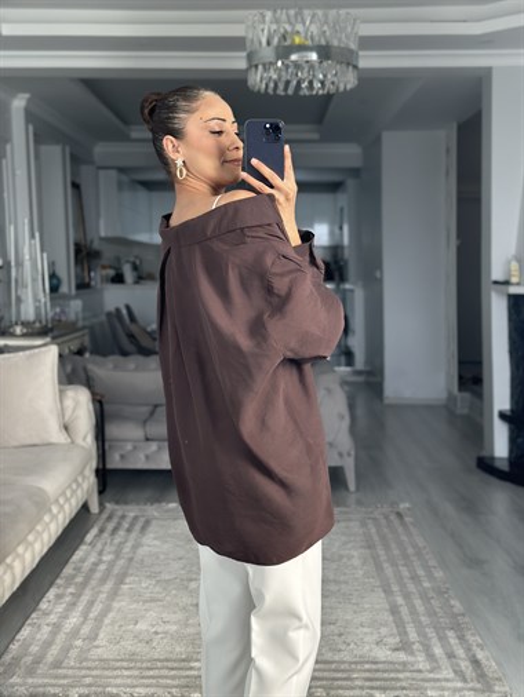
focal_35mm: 48
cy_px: 348
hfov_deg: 30.3
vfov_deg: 39.6
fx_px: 968
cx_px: 262
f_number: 1.78
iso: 100
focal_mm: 6.86
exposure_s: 1/121
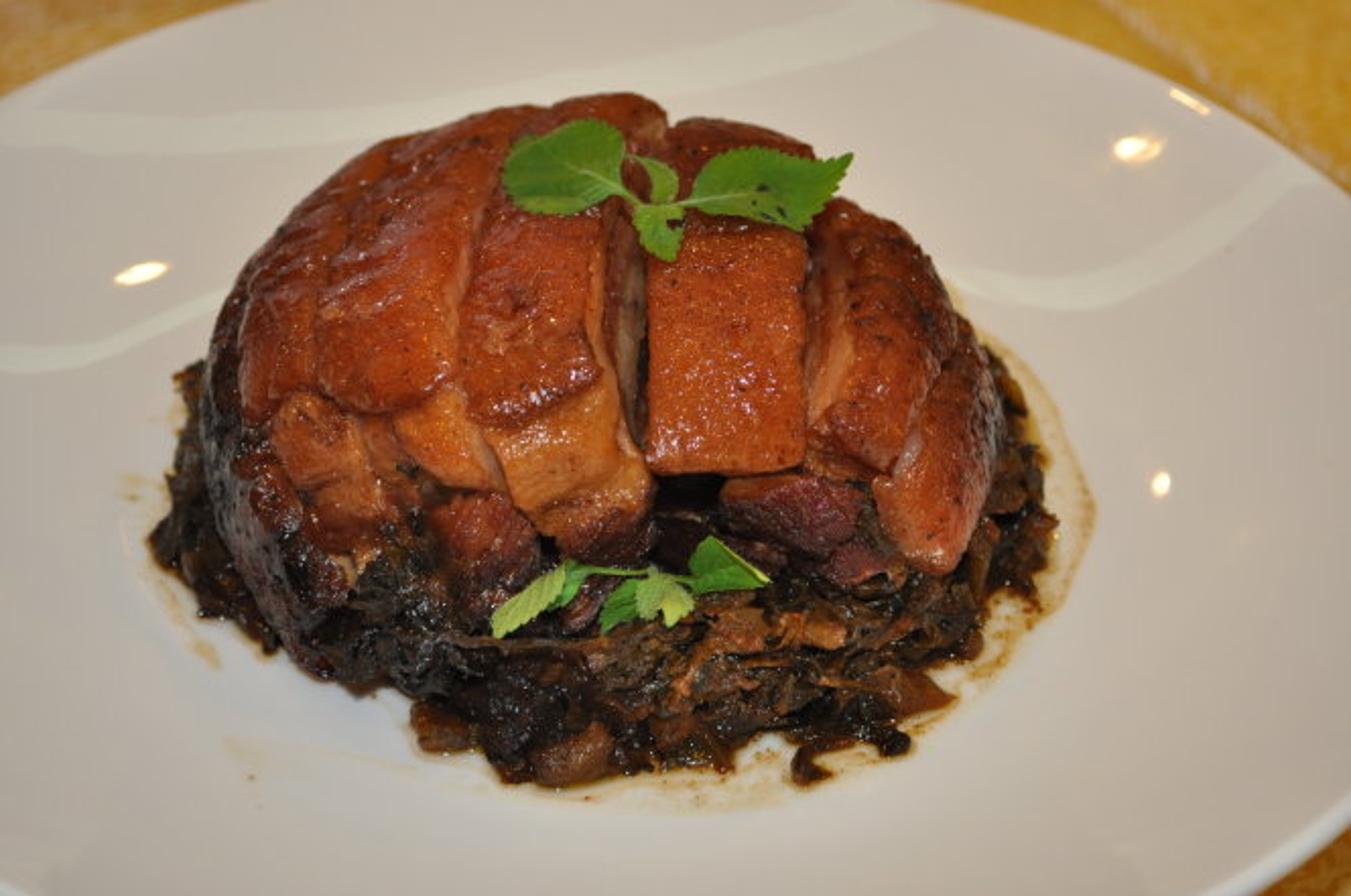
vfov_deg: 20.1
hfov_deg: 29.9
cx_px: 676
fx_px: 2529
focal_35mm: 68
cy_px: 448
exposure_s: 1/60
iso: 800
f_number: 5.3
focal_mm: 45
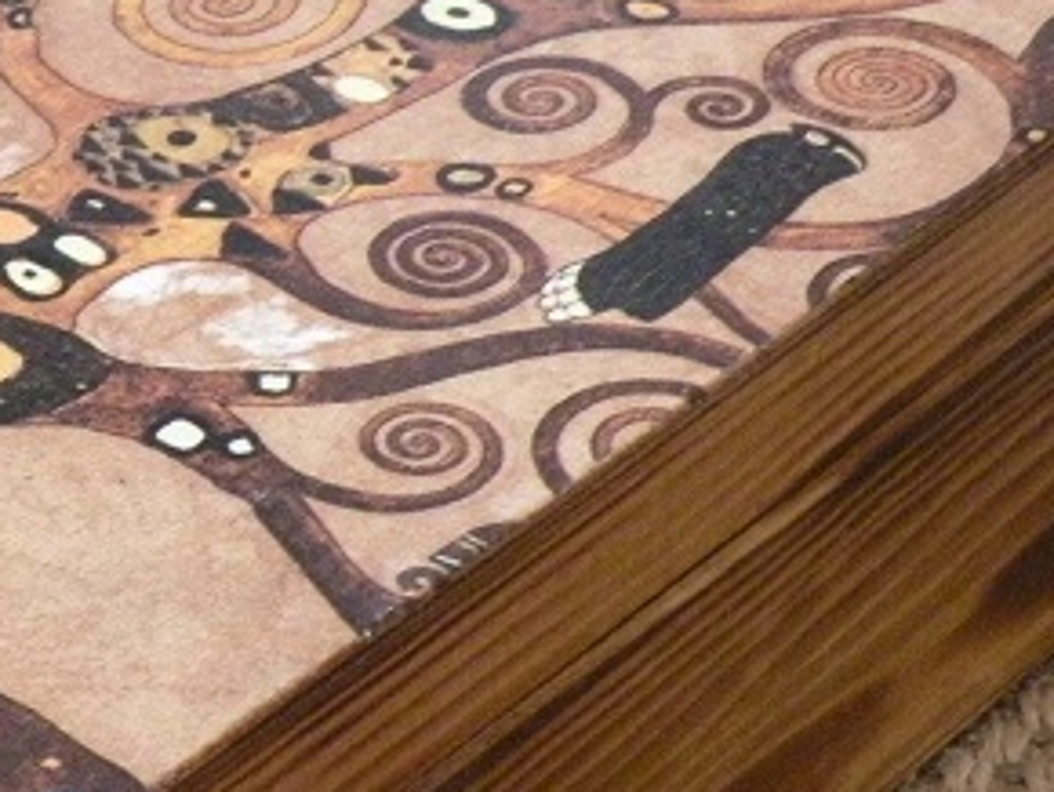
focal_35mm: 118
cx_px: -109
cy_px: 534
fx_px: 3596
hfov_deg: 16.2
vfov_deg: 12.6
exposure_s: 1/12
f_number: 3.2
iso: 400
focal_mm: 7.4
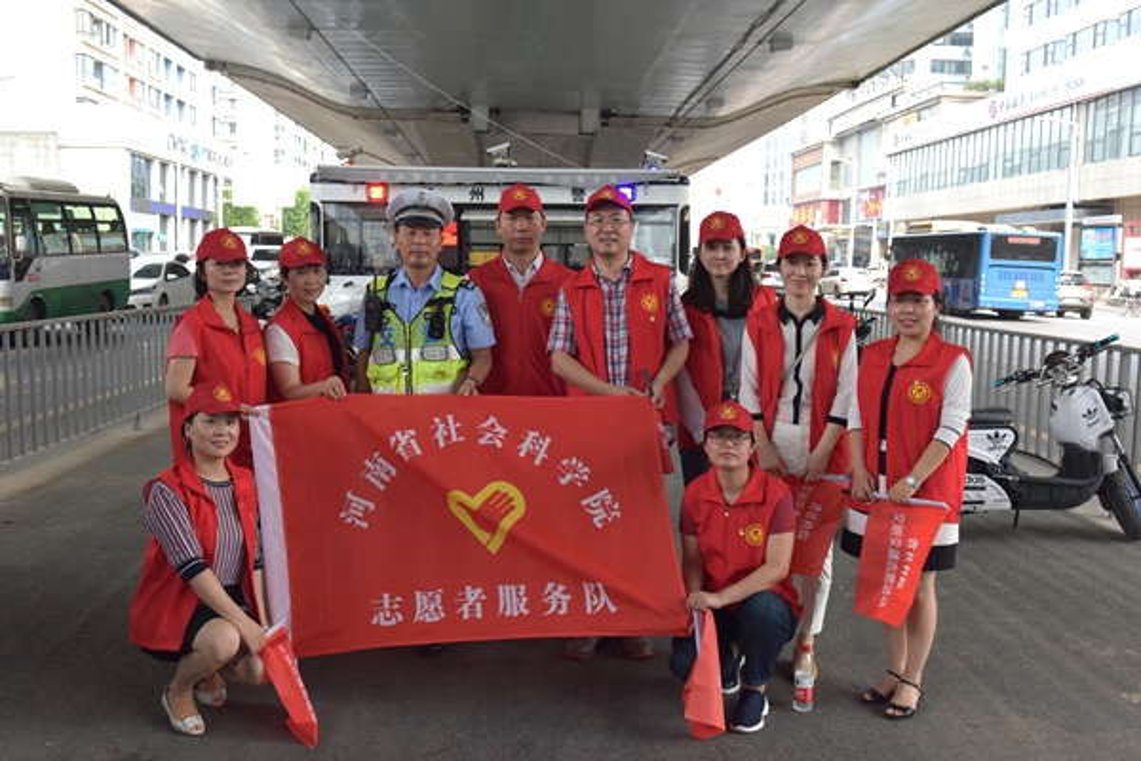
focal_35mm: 35
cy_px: 380
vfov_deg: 37.9
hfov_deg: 54.4
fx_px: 1109
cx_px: 570
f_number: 10
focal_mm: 35
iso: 2000
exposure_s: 1/400
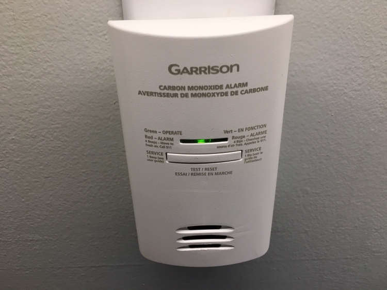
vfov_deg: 48.3
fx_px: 324
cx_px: 194
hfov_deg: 61.6
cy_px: 145
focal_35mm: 29
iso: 32
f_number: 2.2
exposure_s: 1/30
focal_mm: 4.15
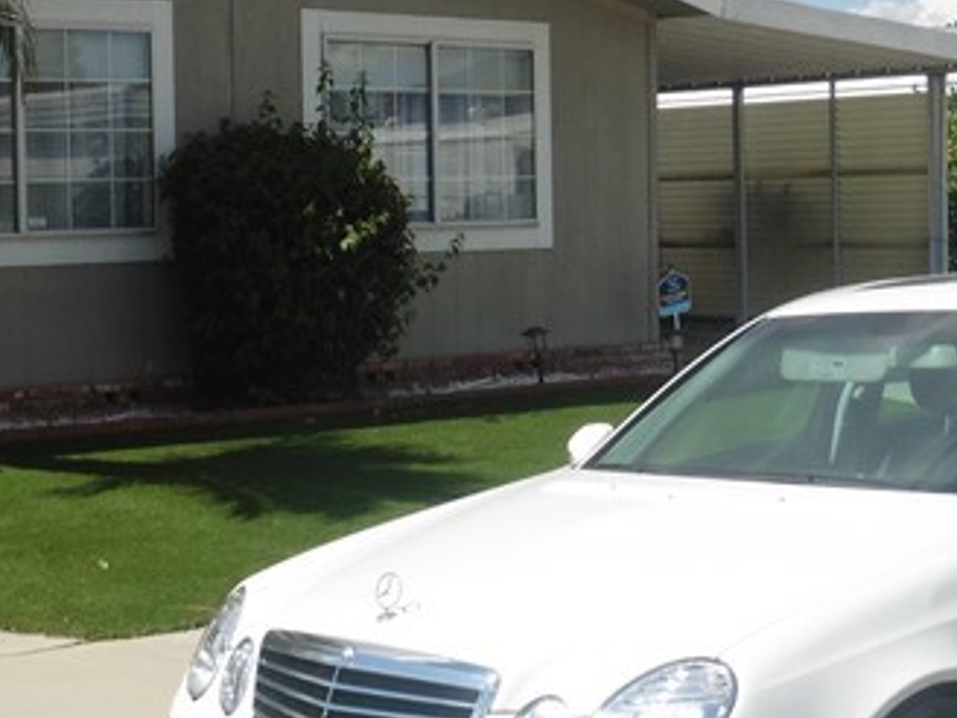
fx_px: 2073
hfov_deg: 25.6
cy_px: 222
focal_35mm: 75
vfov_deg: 19.6
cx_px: 225
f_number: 4
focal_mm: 4.3
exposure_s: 1/1600
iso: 100
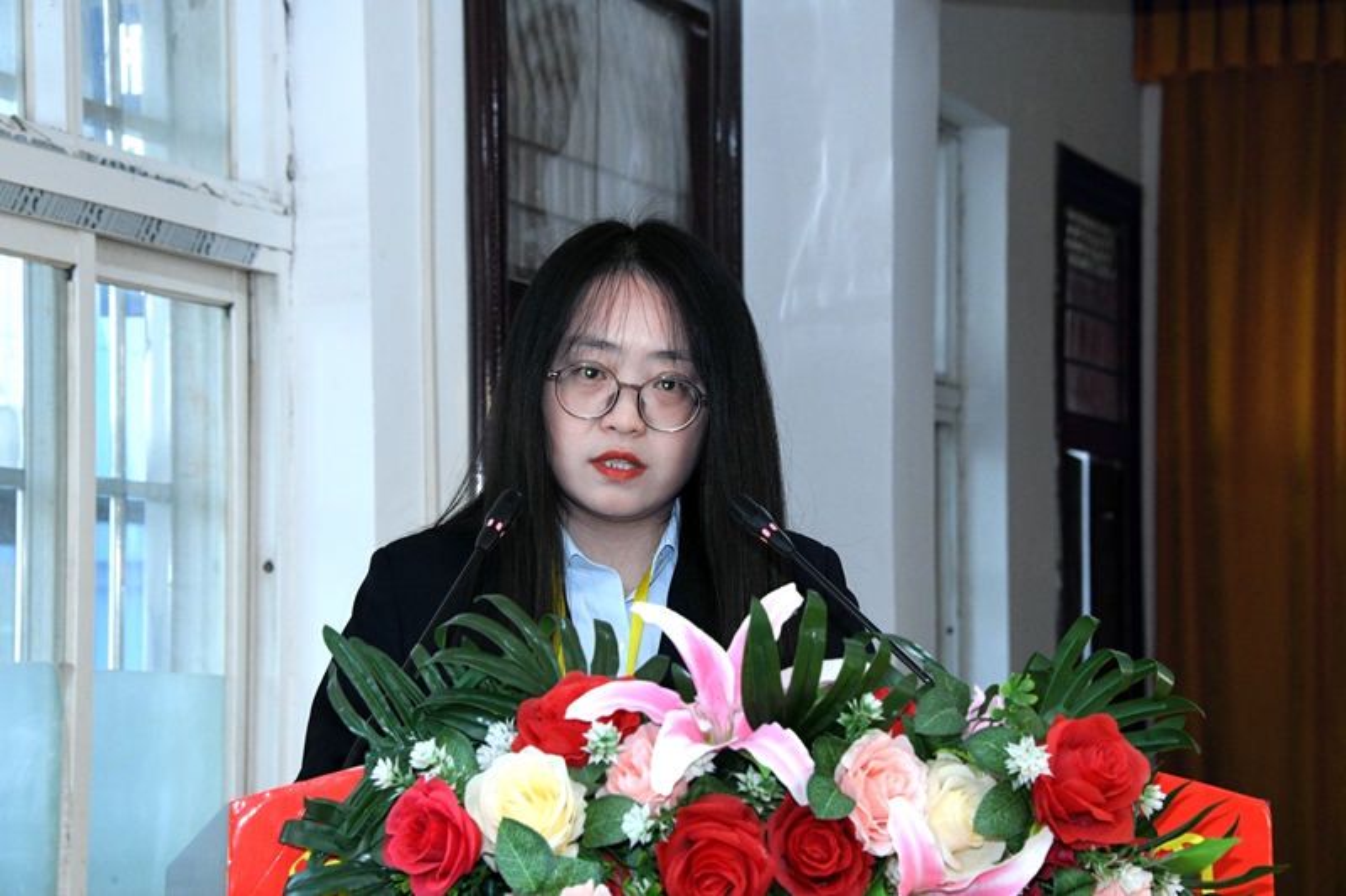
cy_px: 448
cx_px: 673
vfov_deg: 11.8
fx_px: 4336
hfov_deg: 17.6
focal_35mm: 116
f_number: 11
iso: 4500
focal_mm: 116
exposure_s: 1/125
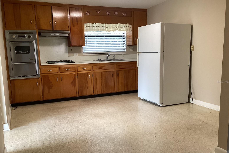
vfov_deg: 40.0
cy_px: 81
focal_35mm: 33
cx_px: 113
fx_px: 210
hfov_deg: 57.2
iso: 160
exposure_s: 1/60
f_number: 2.4
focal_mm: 3.3
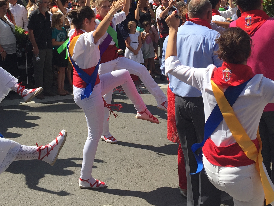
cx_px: 147
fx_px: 467
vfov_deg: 23.9
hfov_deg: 32.7
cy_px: 7
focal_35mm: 59
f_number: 2.2
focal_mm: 4.15
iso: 32
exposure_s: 1/2083
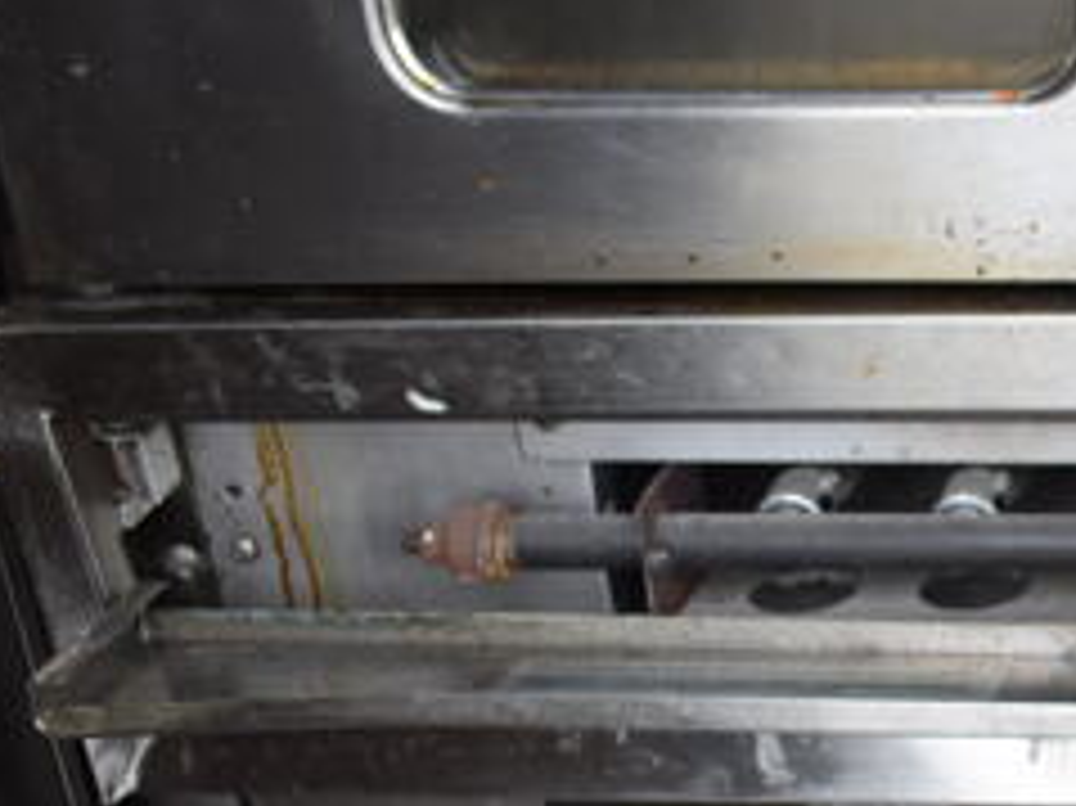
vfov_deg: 17.7
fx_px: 2517
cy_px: 829
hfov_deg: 22.0
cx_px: 1342
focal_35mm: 81
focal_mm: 22
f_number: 4.5
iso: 400
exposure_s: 1/250
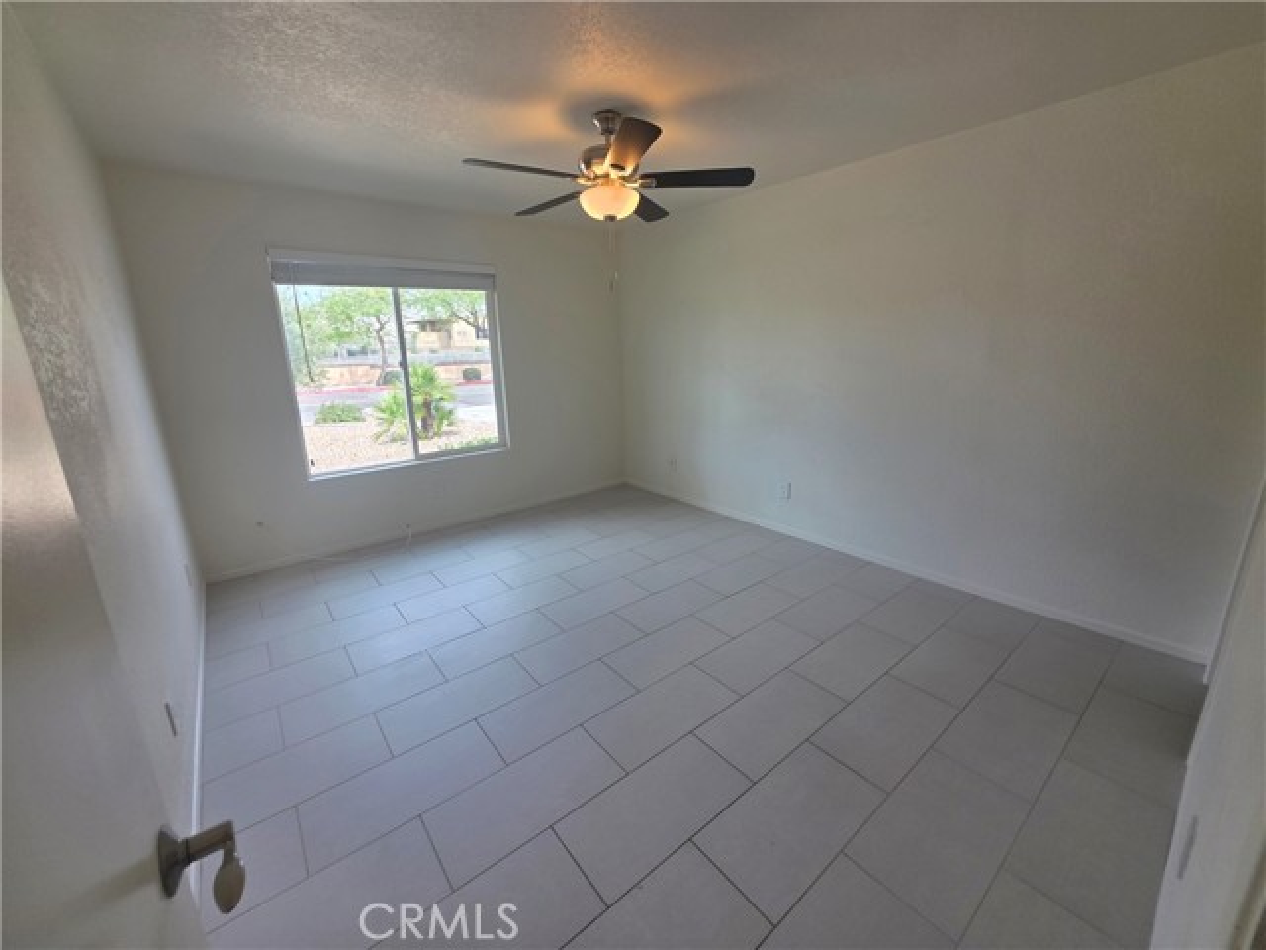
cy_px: 475
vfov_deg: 89.9
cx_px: 633
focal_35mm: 13
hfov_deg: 106.2
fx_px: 475
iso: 32
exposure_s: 1/120
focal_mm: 2.2
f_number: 1.9
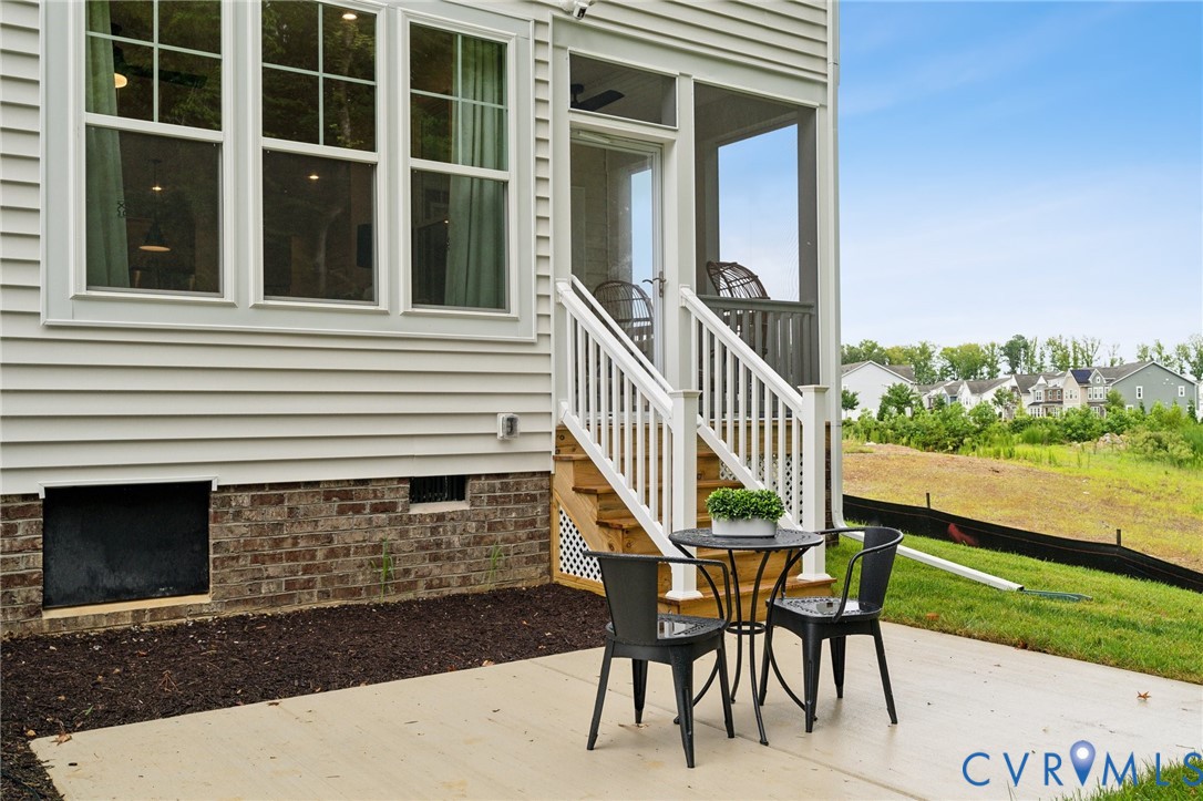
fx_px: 1035
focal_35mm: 31
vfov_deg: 42.3
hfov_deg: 60.3
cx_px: 602
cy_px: 400
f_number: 5.6
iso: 800
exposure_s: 1/500
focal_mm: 31
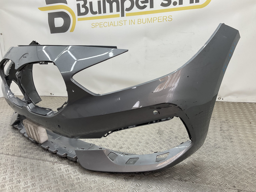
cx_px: 128
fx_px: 214
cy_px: 96
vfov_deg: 48.2
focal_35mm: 29
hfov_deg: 61.7
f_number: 1.8
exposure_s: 1/100
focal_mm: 3
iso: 25
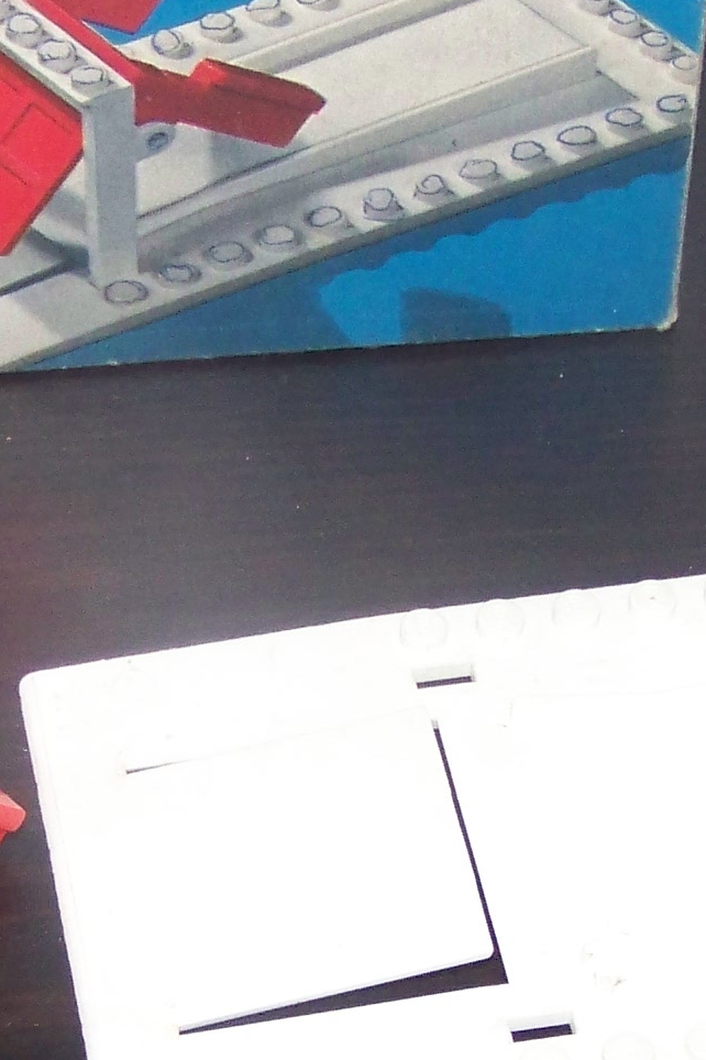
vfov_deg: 16.1
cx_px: 232
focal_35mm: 126
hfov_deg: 10.9
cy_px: 865
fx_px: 3709
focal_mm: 6.3
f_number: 2.8
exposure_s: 1/30
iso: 200
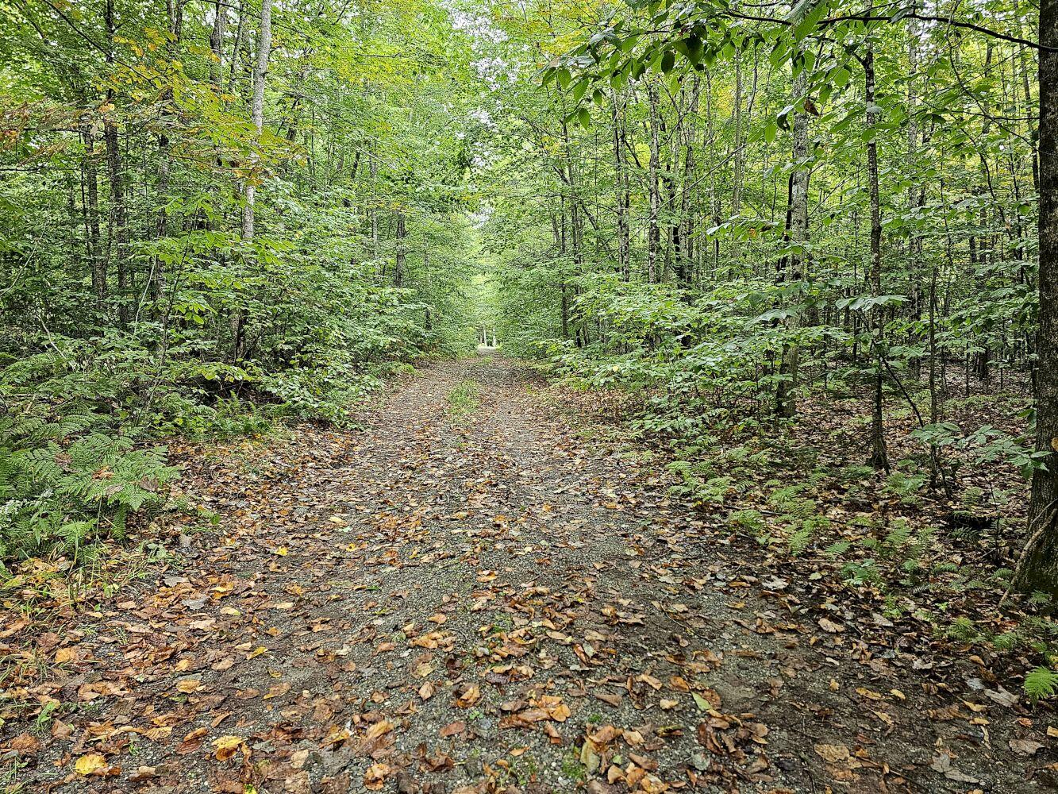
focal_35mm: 23
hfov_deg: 73.9
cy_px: 397
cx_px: 529
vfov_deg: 58.9
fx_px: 703
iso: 320
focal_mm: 6.3
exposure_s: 1/207
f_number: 1.7
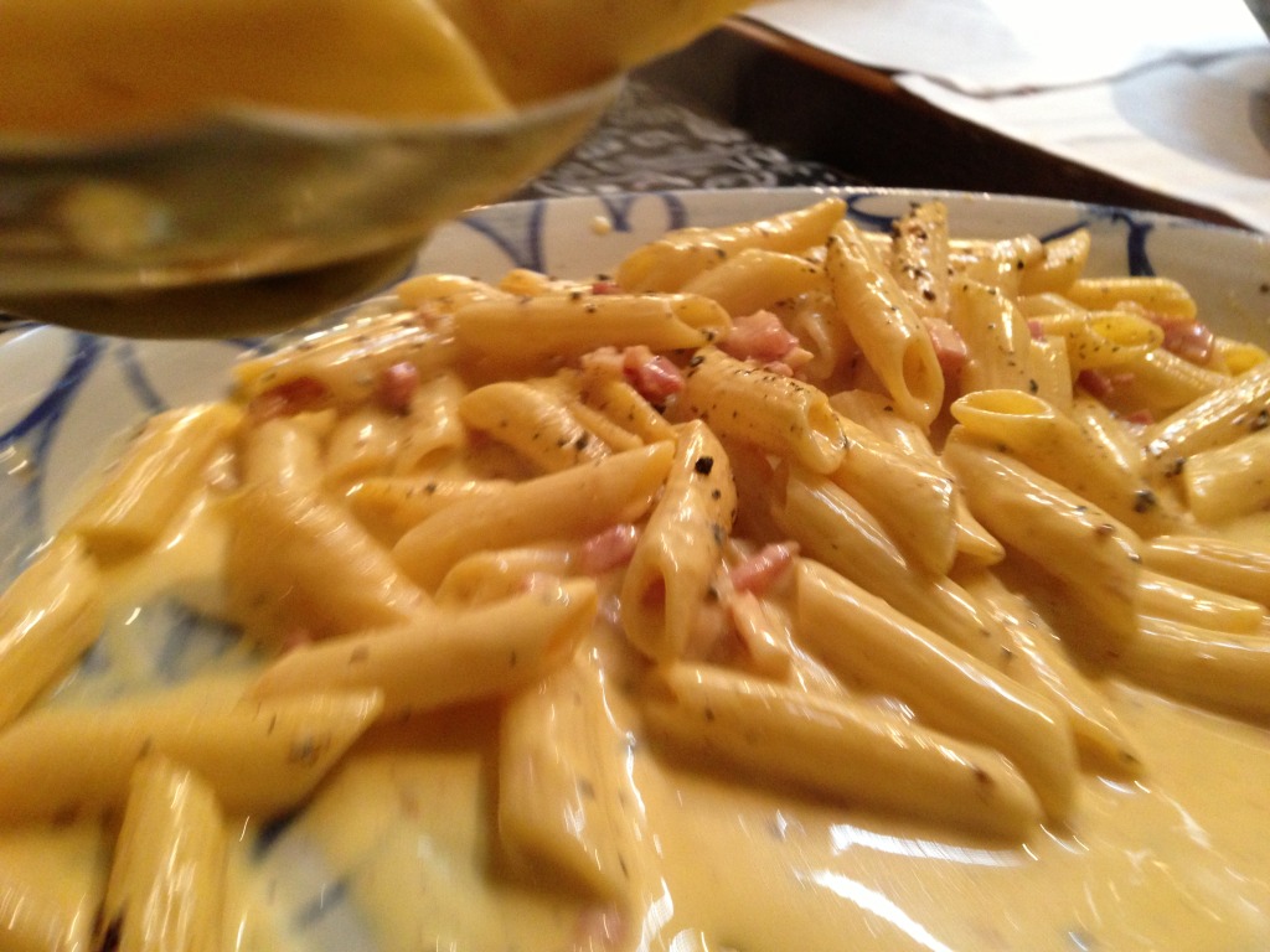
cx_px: 635
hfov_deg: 55.4
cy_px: 476
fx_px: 1211
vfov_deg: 42.9
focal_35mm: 33
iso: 320
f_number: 2.4
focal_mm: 4.13
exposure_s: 1/20
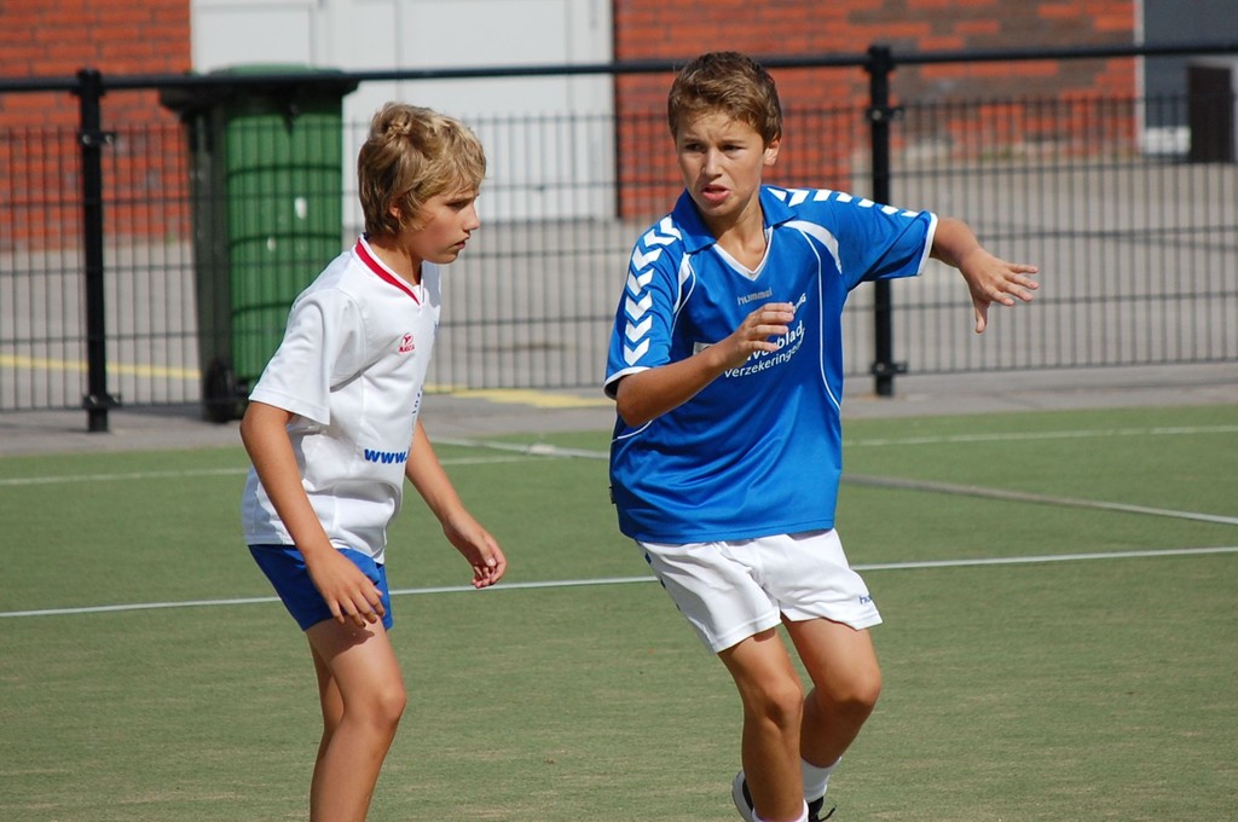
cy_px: 411
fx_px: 8243
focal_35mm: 240
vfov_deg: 5.7
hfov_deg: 8.6
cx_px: 619
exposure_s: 1/2000
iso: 360
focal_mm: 160
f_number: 5.6
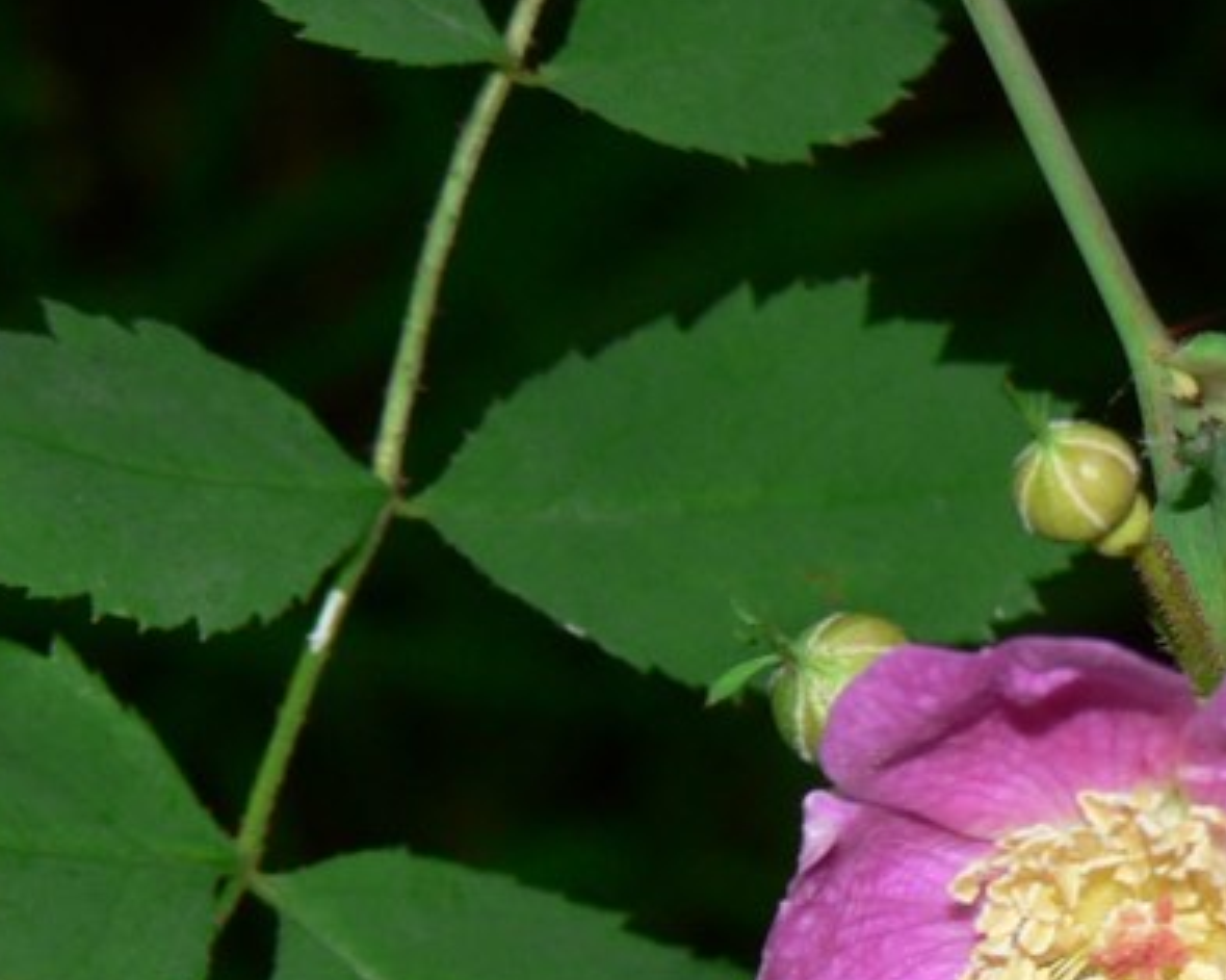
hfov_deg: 9.6
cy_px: 1124
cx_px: 605
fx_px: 7290
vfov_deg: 7.6
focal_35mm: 201
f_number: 4
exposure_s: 1/60
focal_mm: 13.1
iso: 80
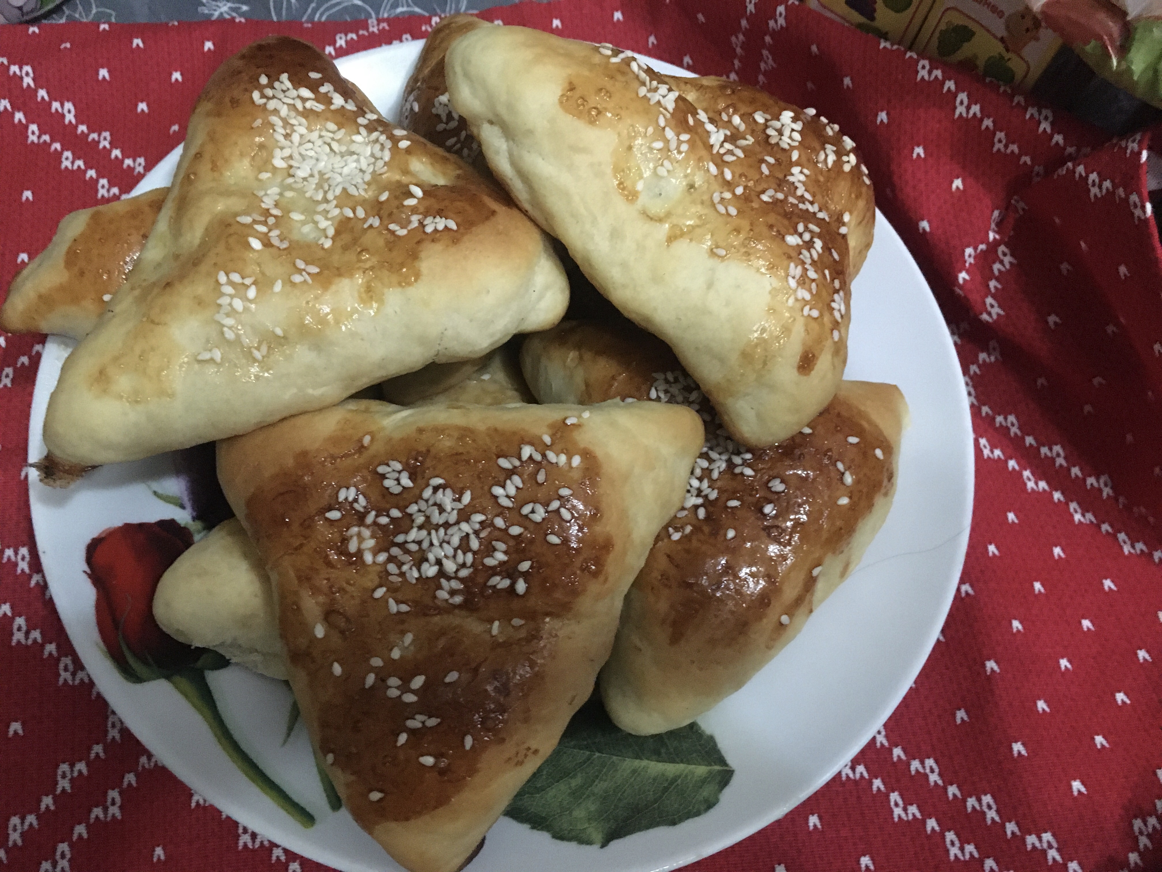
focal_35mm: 29
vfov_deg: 48.2
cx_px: 581
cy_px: 436
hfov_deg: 61.7
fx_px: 973
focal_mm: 4.15
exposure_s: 1/17
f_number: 2.2
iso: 320
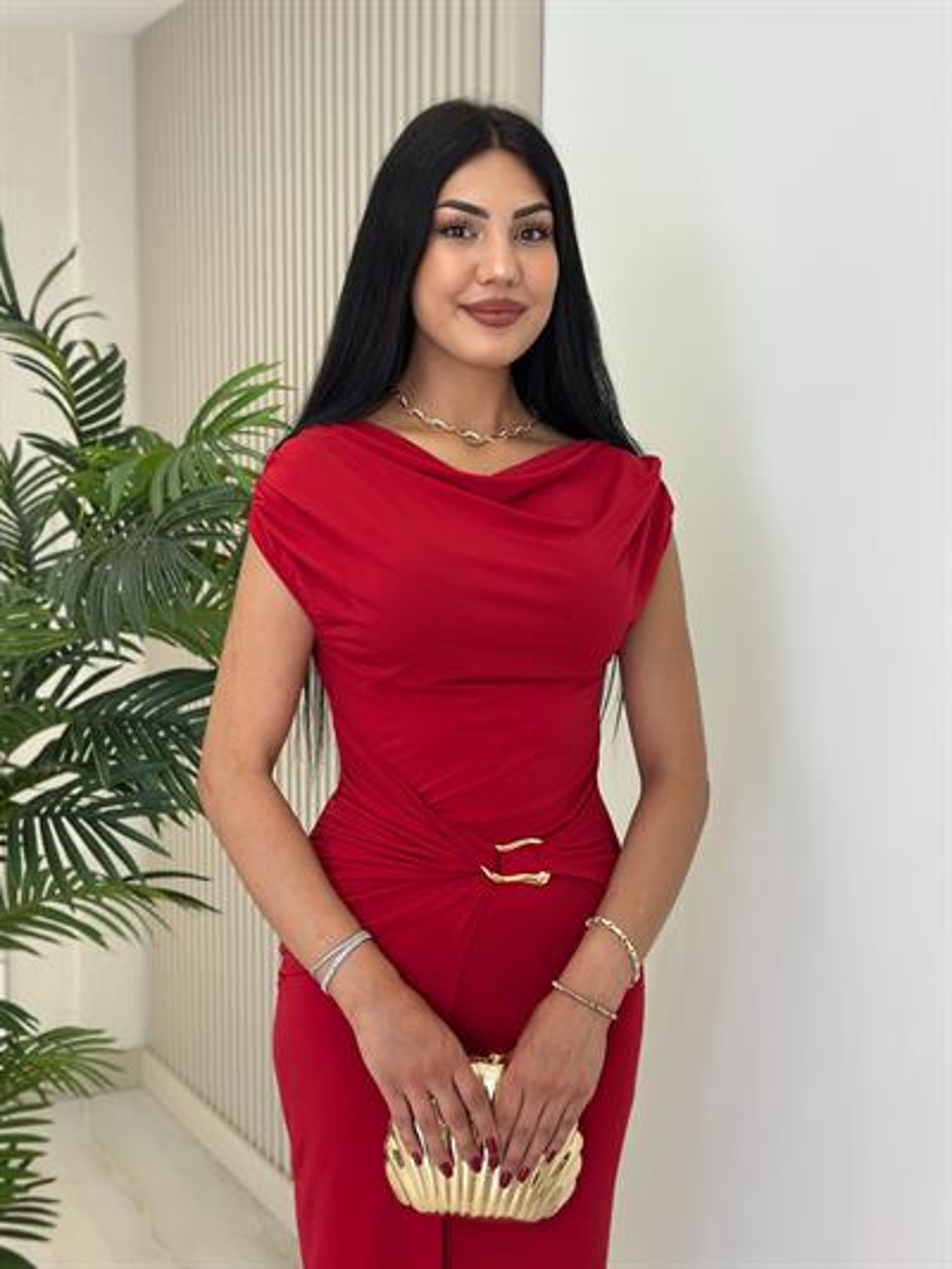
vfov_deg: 39.6
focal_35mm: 48
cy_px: 634
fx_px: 1759
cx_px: 476
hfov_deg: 30.3
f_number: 1.78
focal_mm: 6.86
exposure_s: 1/244
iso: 80
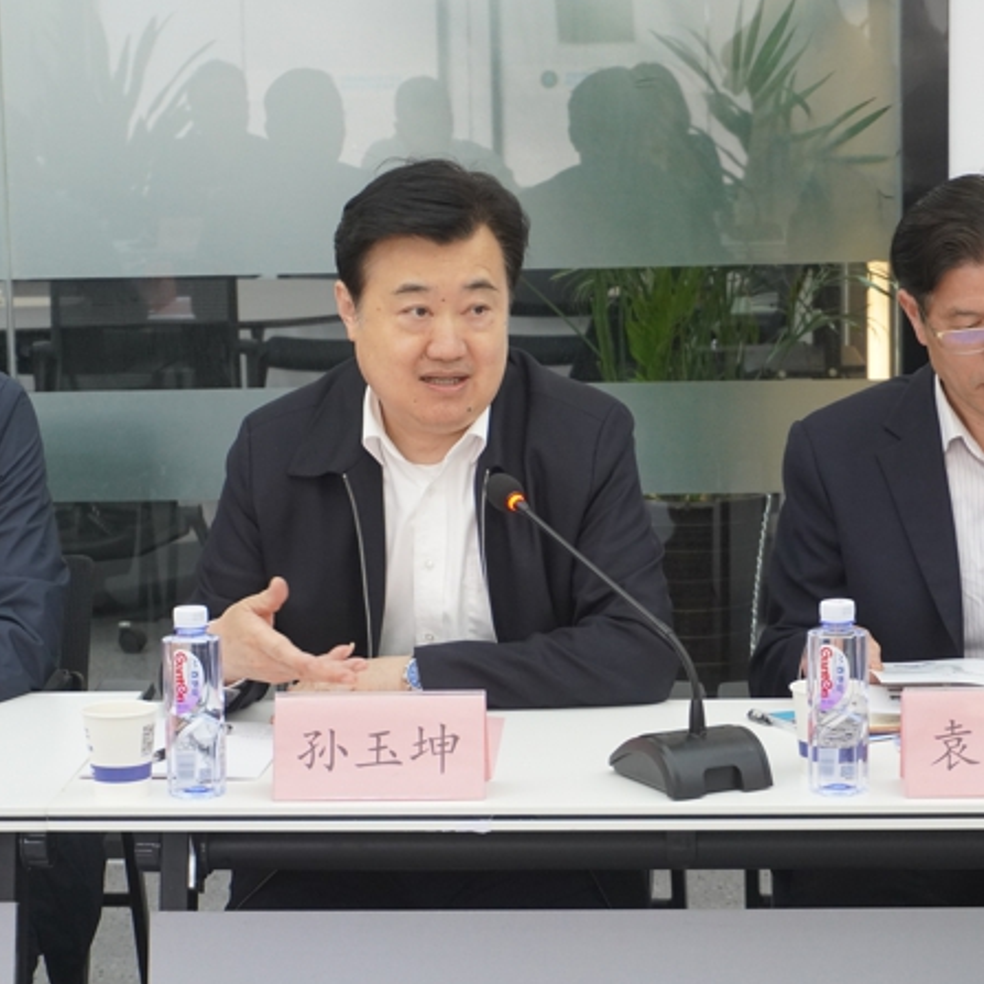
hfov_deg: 17.9
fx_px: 3120
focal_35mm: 97
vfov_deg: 17.9
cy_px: 490
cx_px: 464
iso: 1600
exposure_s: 1/160
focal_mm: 50
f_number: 5.6
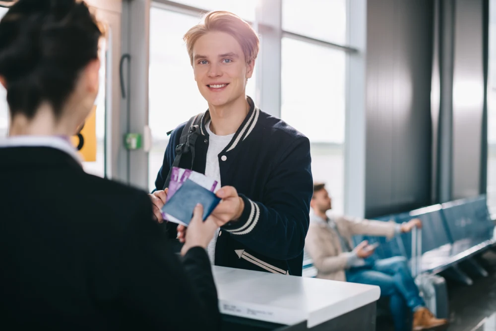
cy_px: 166
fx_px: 689
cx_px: 248
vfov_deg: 27.0
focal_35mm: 50
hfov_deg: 39.6
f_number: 2.5
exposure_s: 1/250
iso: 125
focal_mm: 50
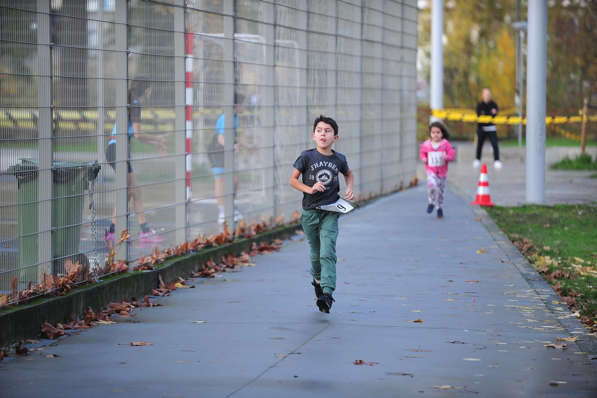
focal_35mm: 175
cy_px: 199
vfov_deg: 7.8
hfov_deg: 11.8
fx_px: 2900
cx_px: 298
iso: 500
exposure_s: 1/800
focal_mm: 175
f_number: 3.2
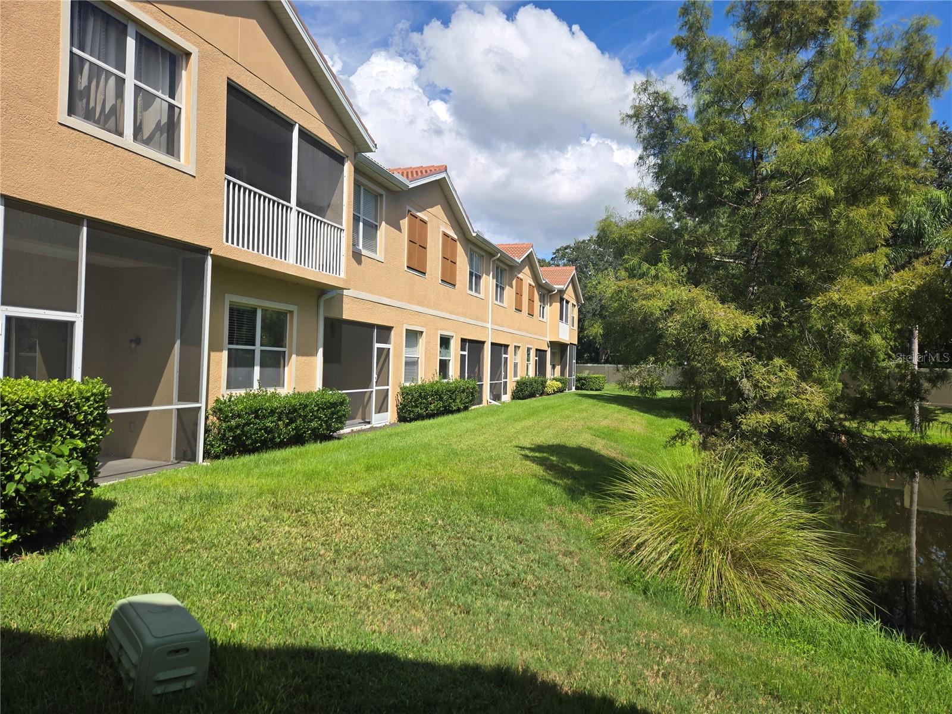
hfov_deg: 73.9
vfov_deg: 58.9
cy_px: 357
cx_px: 476
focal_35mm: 23
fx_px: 633
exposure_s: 1/1957
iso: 25
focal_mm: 5.4
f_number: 1.8
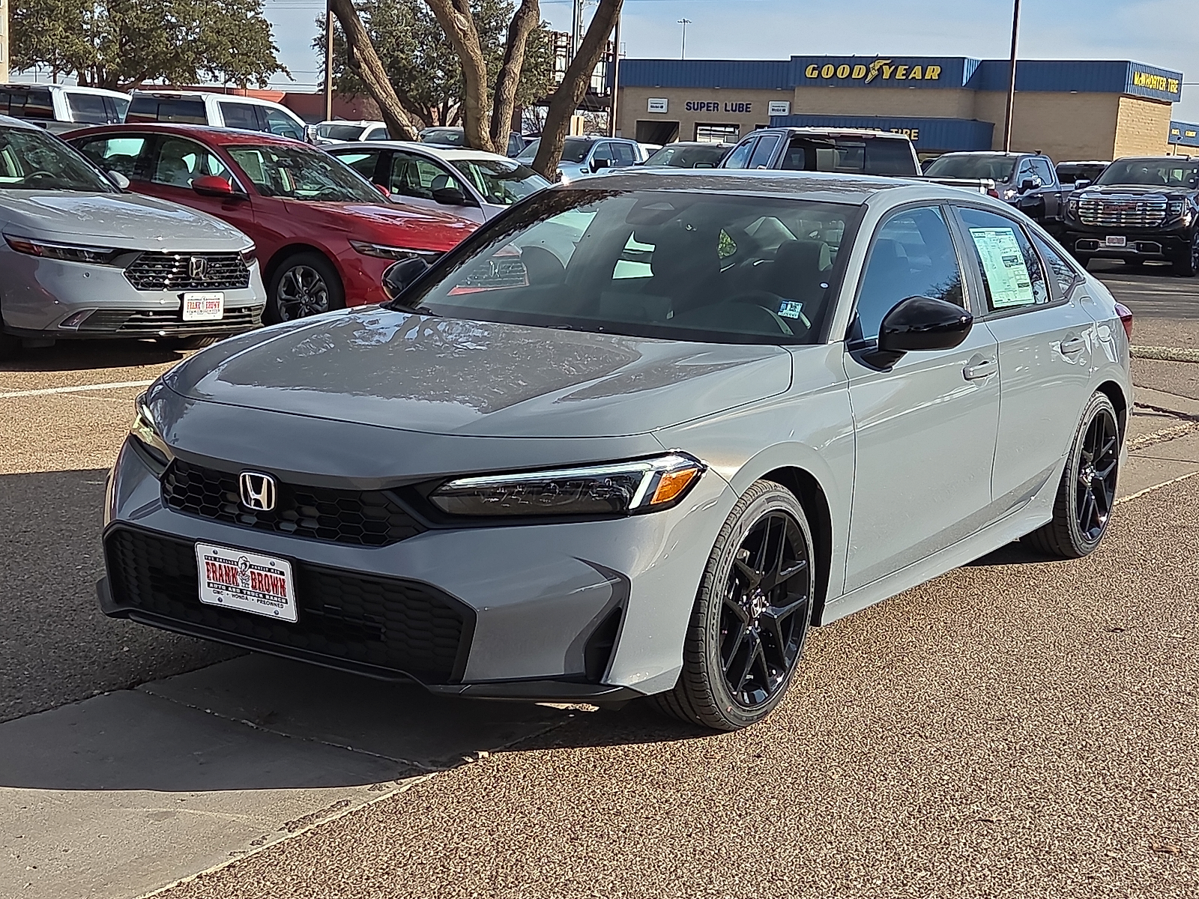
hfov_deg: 36.8
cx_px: 600
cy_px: 450
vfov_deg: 28.0
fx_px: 1801
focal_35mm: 52
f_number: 1.8
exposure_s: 1/1250
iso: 25
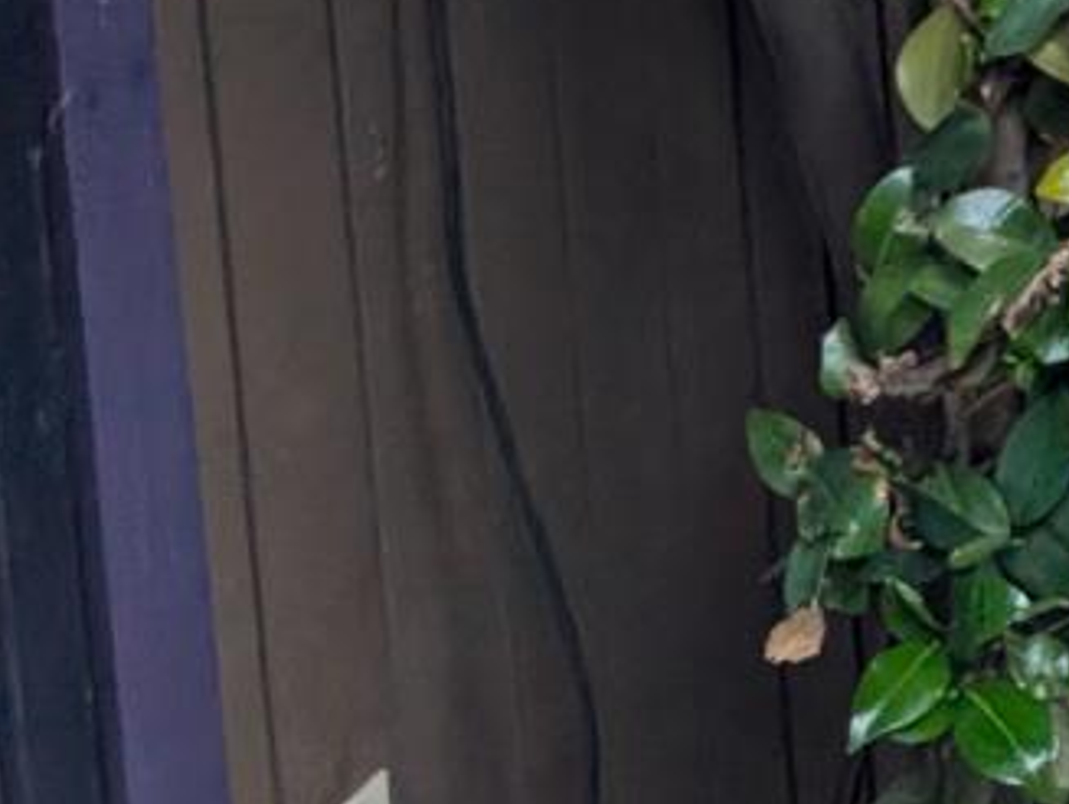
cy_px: -1002
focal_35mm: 110
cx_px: 2308
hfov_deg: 14.1
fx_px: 3401
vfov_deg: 11.6
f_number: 1.68
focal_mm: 6.9
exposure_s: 1/1143
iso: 20
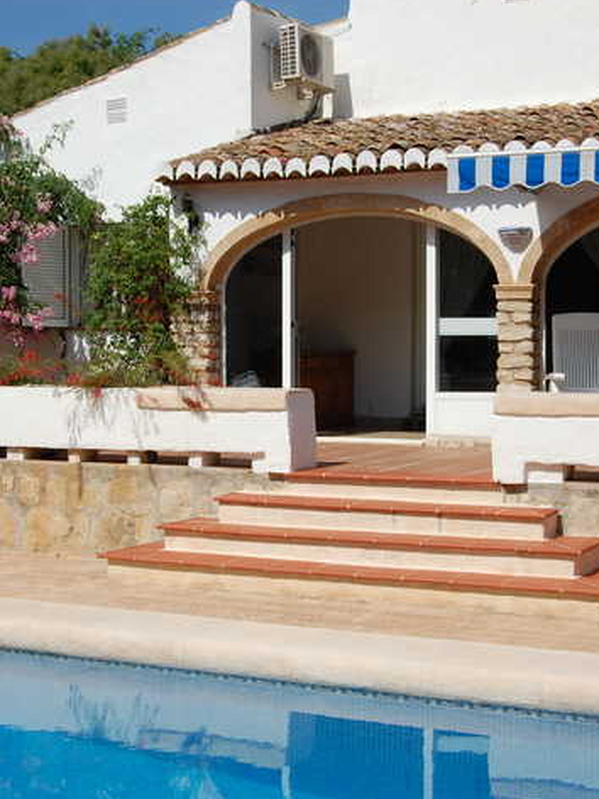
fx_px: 1523
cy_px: 397
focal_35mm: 66
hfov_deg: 22.2
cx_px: 257
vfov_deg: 29.4
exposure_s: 1/500
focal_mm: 30
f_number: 11
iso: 200
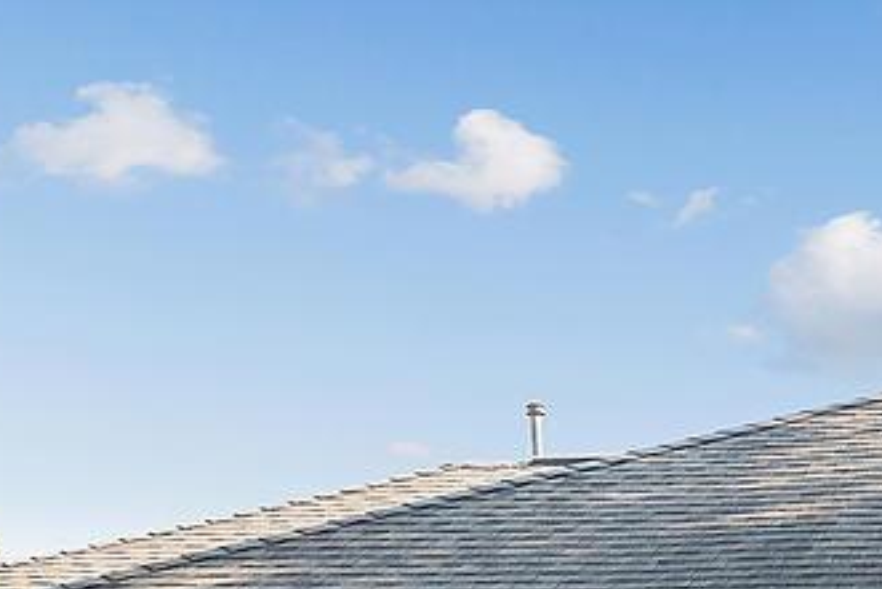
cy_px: 816
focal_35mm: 86
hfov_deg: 22.5
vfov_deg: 15.0
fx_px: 2108
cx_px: 935
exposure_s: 1/250
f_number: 9
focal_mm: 19
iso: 1000
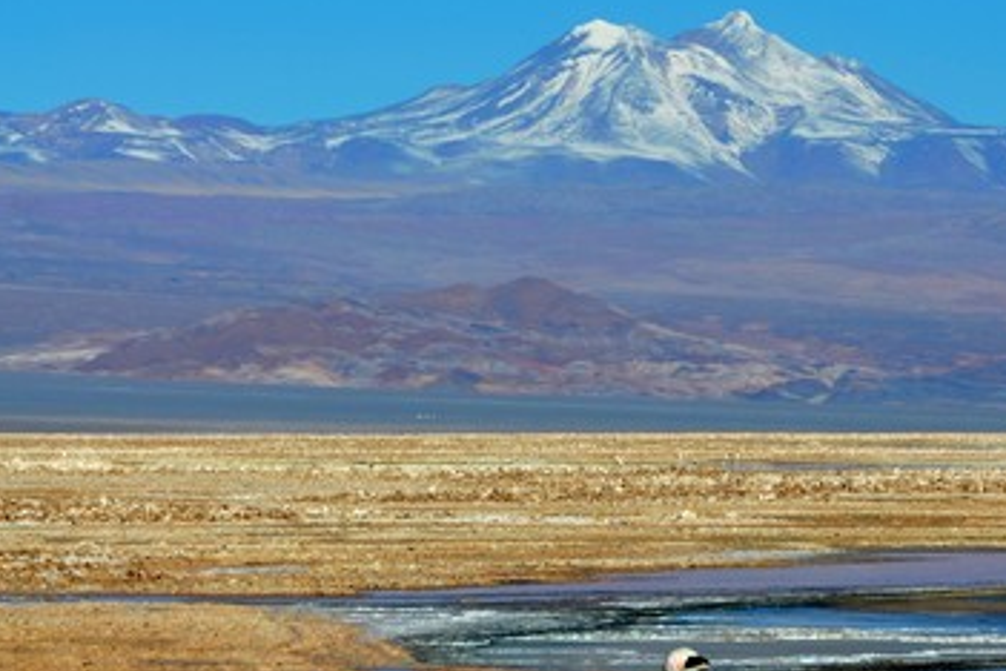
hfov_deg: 6.2
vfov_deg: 4.1
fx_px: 9305
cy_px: 440
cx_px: 665
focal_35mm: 333
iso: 200
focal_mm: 130
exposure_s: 1/1000
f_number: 8
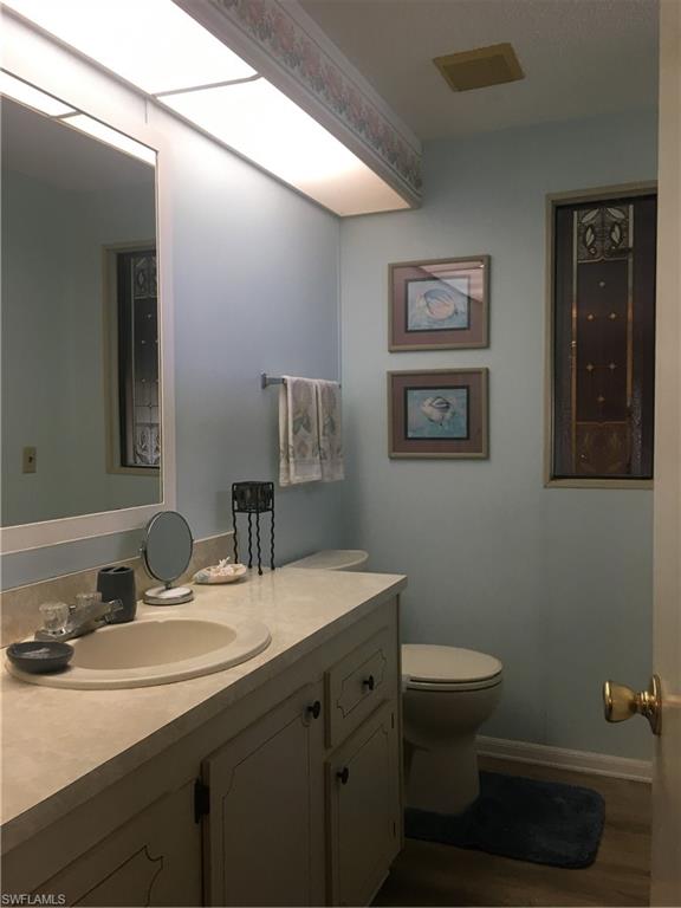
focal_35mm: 29
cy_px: 454
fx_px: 761
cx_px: 340
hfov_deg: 48.2
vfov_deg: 61.7
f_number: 2.2
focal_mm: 4.15
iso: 32
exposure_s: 1/30
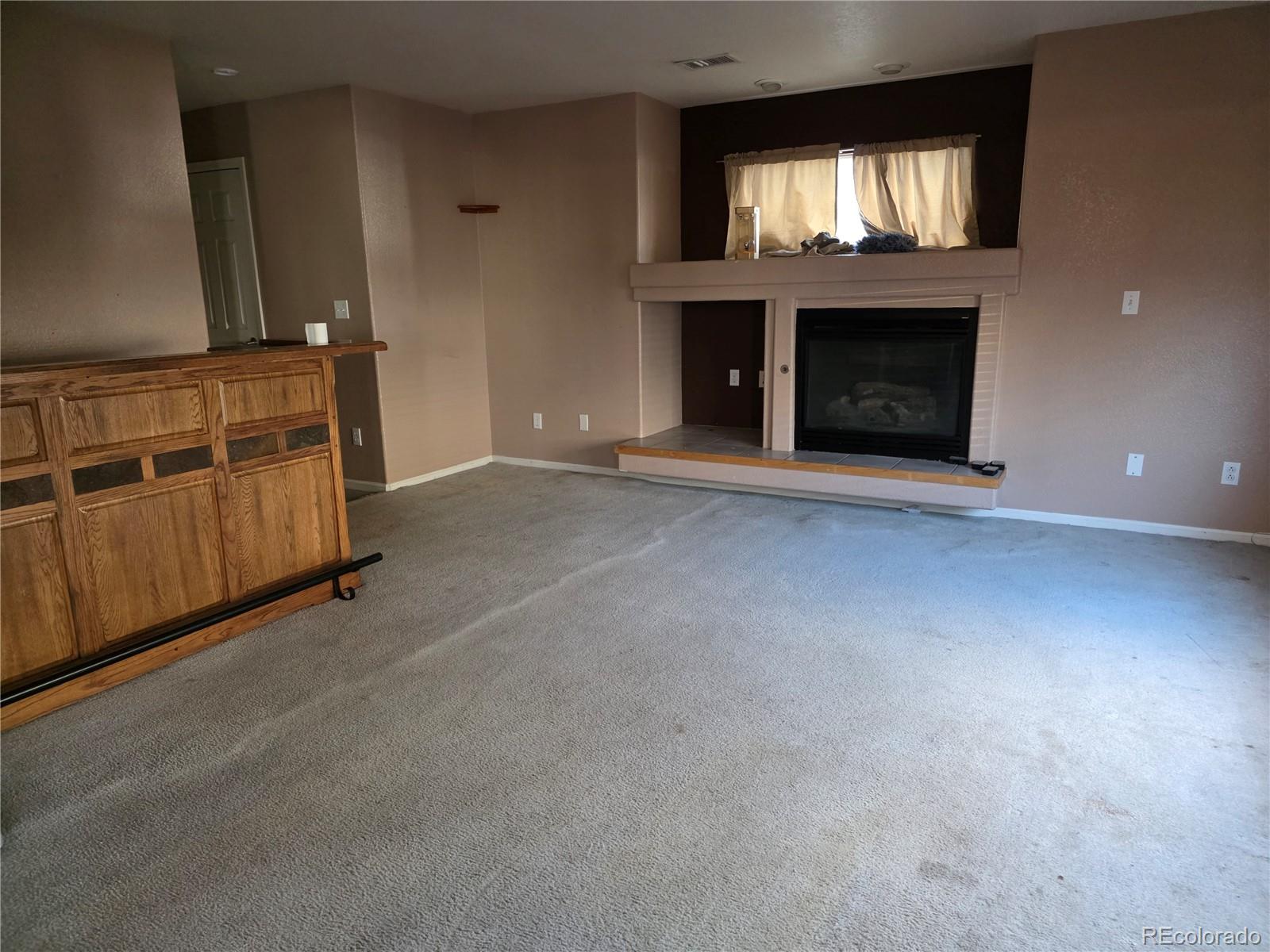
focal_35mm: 23
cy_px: 476
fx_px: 844
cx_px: 635
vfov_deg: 58.9
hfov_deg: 73.9
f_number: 1.7
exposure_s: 1/120
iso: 1000
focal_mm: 6.3
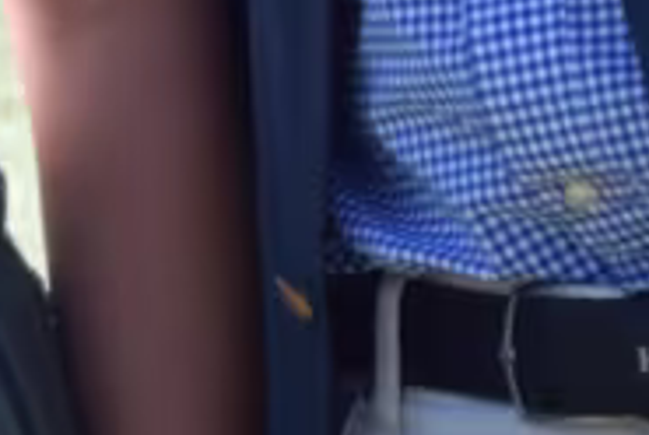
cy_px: -1017
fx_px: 17892
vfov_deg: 1.4
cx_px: -614
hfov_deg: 2.1
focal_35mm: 991
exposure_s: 1/320
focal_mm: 85
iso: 200
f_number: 9
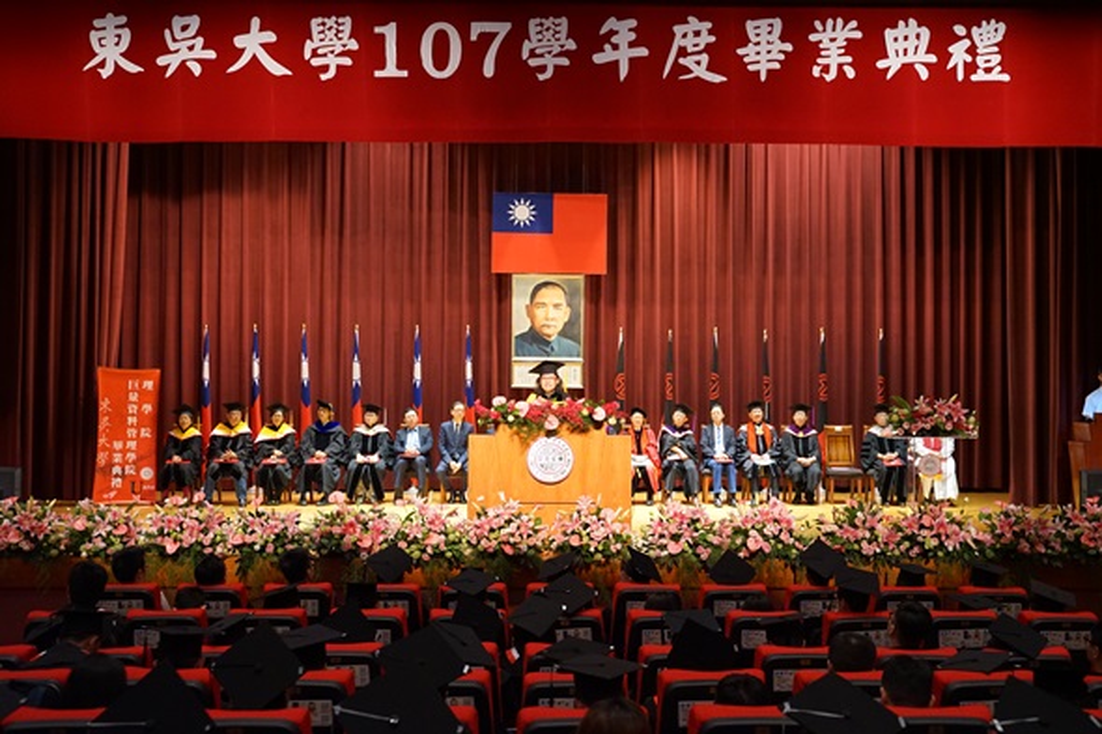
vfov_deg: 35.0
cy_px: 367
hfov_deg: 50.7
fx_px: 1163
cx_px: 551
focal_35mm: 38
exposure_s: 1/60
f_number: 4
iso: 3200
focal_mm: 38
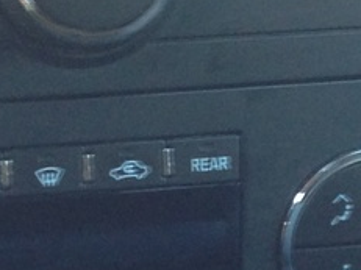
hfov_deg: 8.6
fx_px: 2387
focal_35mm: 229
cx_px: 236
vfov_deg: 6.5
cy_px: 247
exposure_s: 1/20
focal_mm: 4.12
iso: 64
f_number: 2.4
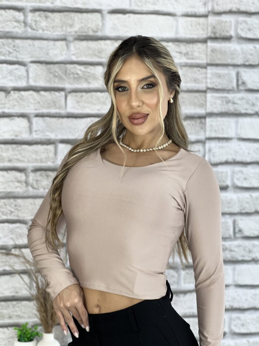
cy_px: 173
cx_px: 130
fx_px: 768
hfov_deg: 19.1
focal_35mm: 77
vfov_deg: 25.3
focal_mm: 9
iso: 100
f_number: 2.8
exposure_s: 1/120
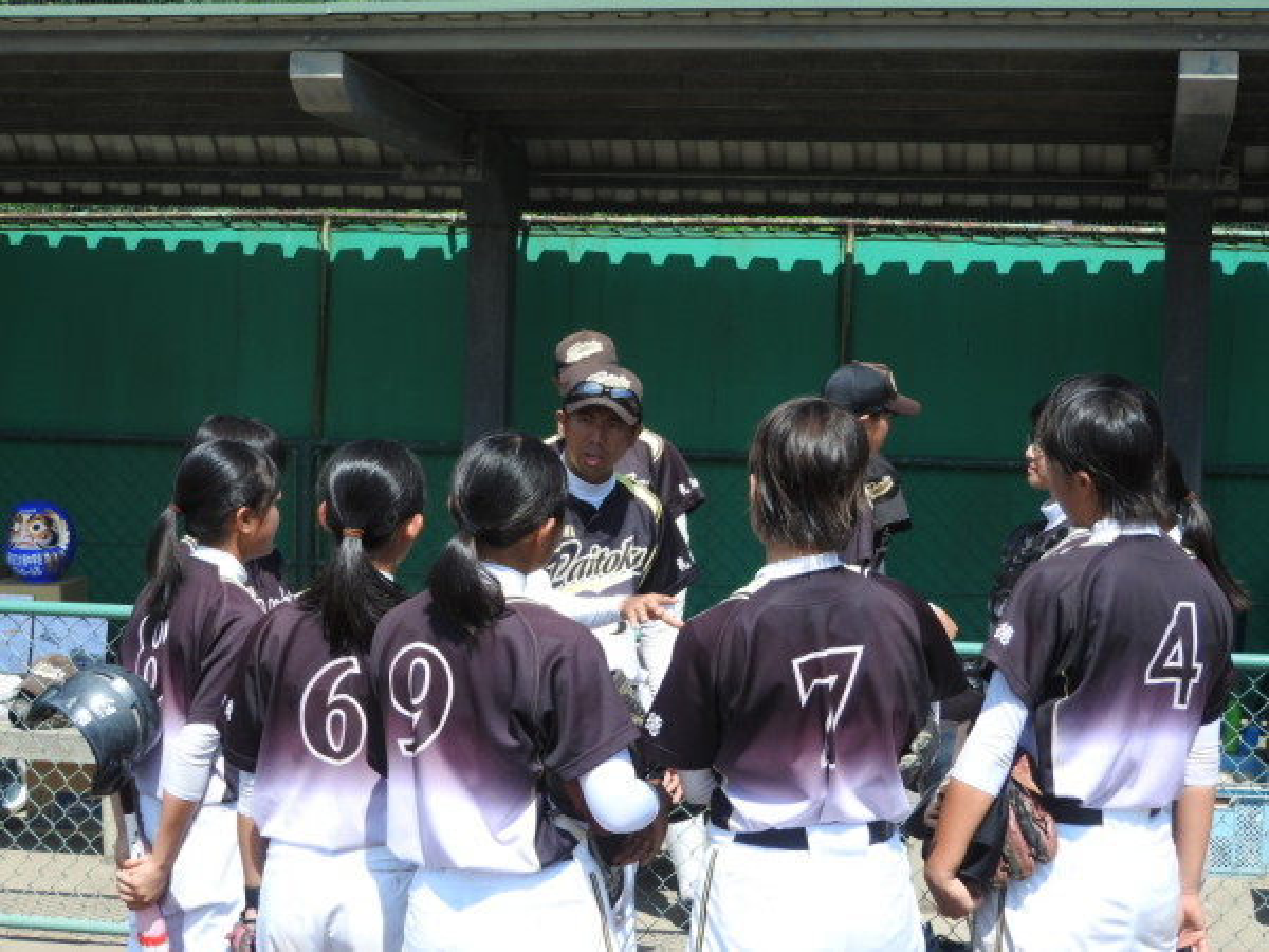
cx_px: 634
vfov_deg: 21.0
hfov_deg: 27.8
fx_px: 2566
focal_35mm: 70
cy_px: 476
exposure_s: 1/500
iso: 100
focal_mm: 12.5
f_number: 4.5
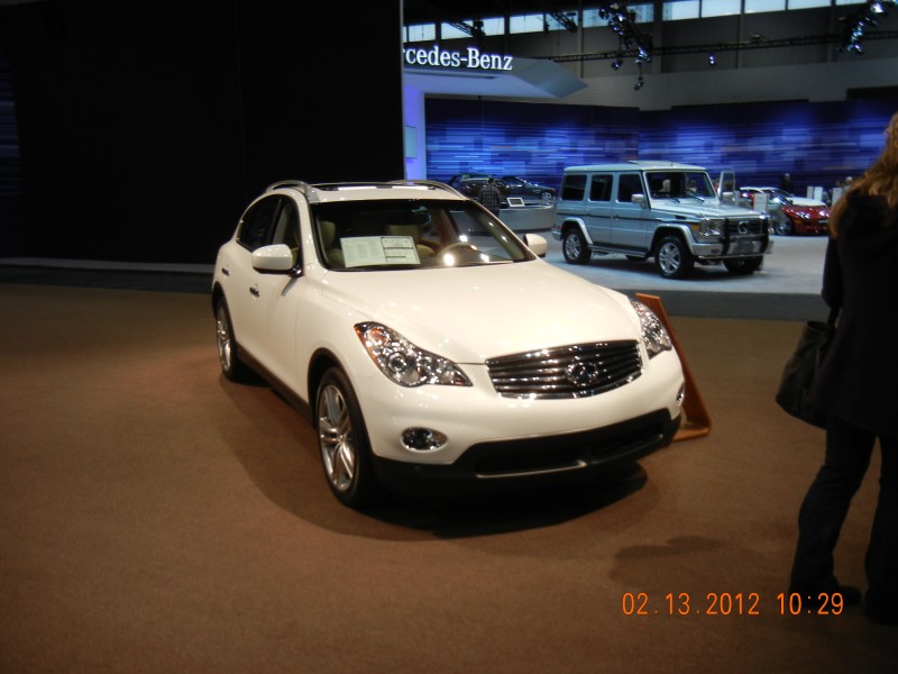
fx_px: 778
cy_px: 337
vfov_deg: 46.8
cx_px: 449
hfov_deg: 60.0
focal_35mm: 30
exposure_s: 1/66.7
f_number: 3.5
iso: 160
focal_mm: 5.4
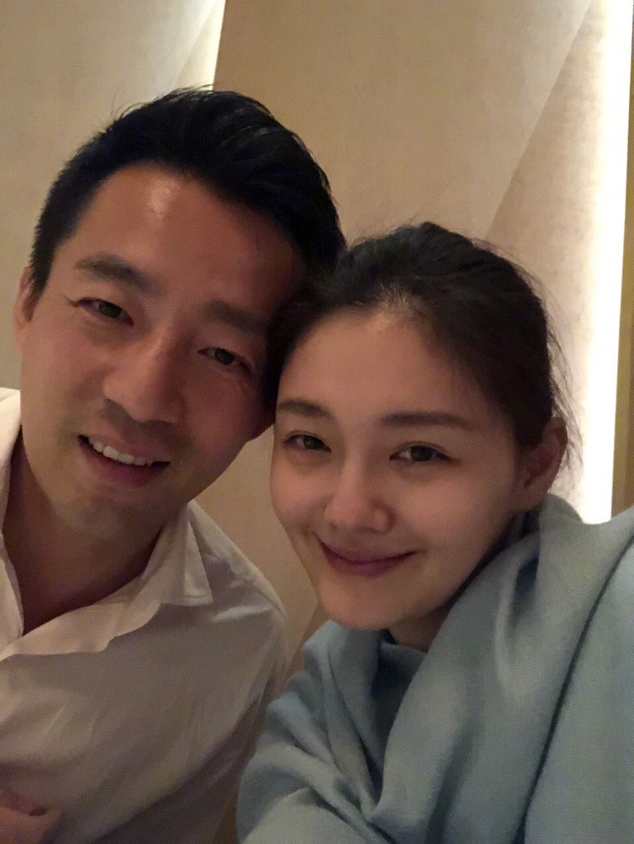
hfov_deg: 44.2
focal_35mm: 32
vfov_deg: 56.8
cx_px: 317
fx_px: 781
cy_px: 422
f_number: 2.2
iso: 1600
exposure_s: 1/17
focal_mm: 2.87
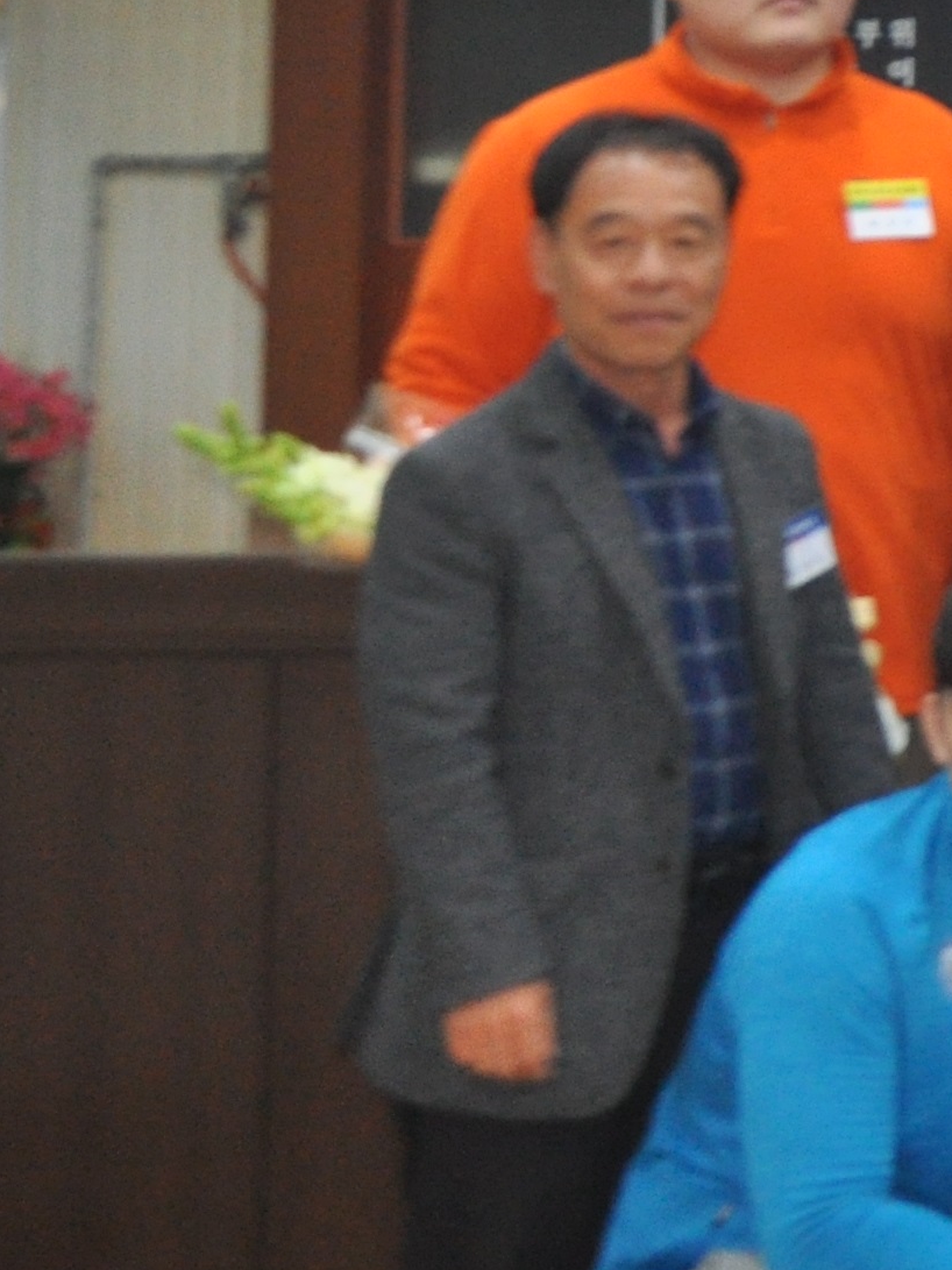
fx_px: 4360
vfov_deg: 16.1
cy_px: -116
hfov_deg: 10.5
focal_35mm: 119
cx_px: 2381
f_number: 3.8
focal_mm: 21
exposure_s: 1/60
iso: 800
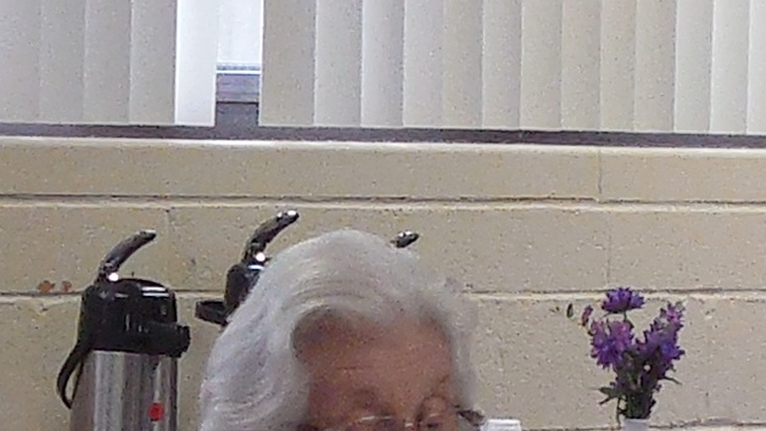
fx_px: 5343
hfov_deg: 8.2
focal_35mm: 263
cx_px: 362
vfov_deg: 4.6
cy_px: 310
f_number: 3.6
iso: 220
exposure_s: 1/30
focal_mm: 5.6
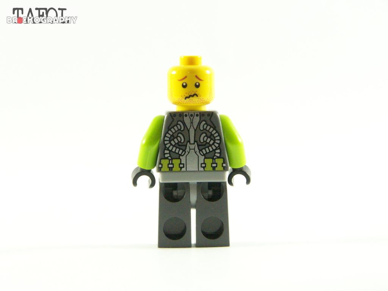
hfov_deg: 16.8
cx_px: 194
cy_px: 146
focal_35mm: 117
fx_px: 1311
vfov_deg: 12.7
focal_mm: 19.4
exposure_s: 1/60
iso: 400
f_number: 4
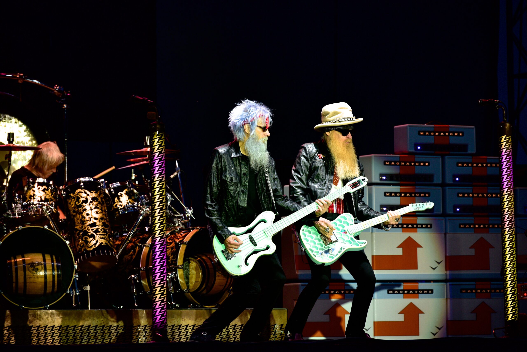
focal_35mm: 200
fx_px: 2929
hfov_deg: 10.3
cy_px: 176
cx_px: 264
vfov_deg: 6.9
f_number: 5.6
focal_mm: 200
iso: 720
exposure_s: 1/200
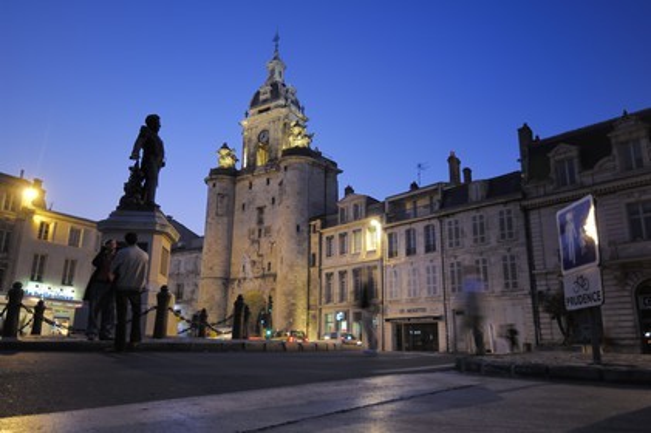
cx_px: 326
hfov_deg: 67.4
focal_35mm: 27
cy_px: 216
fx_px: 488
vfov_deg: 47.9
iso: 100
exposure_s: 1/3.33
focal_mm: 18
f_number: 4
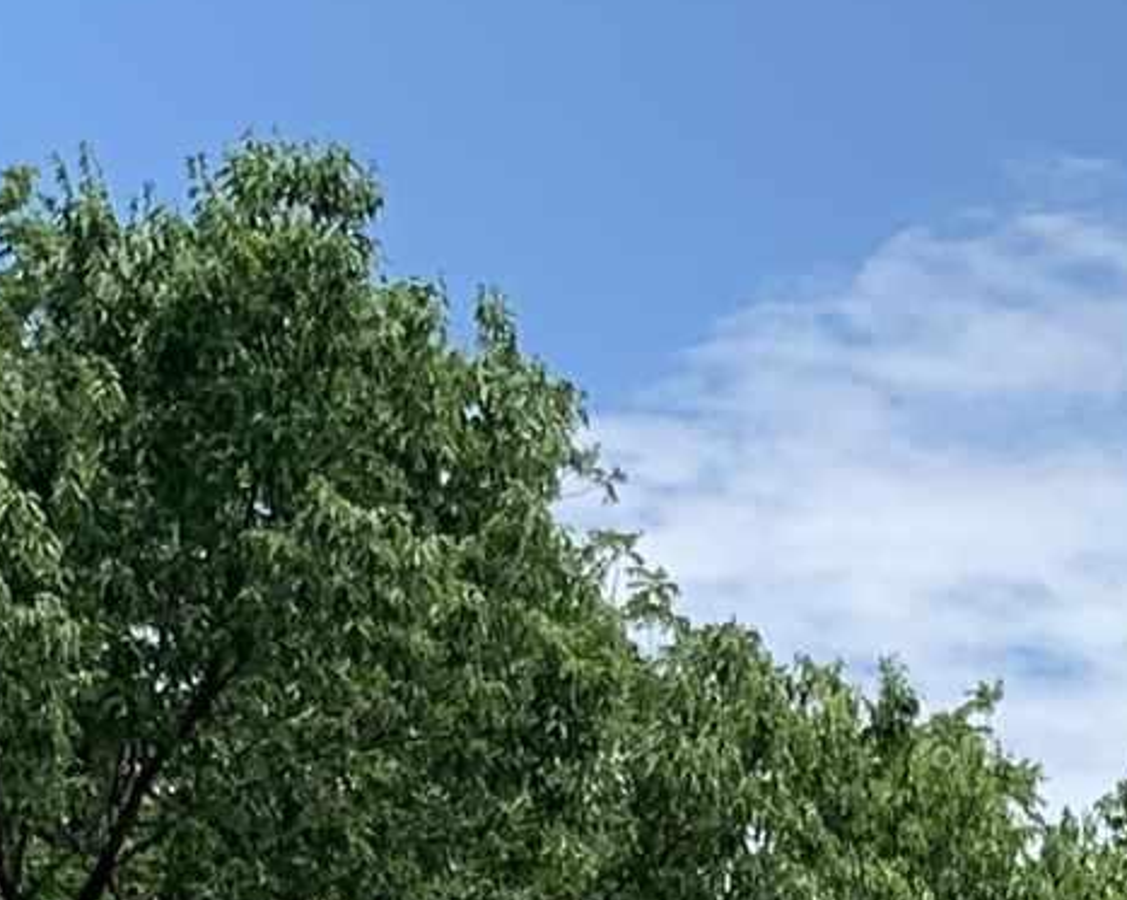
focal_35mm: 167
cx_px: 1122
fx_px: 5567
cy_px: 2398
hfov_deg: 11.4
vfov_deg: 8.2
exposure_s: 1/1299
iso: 25
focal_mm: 4.25
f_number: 1.8
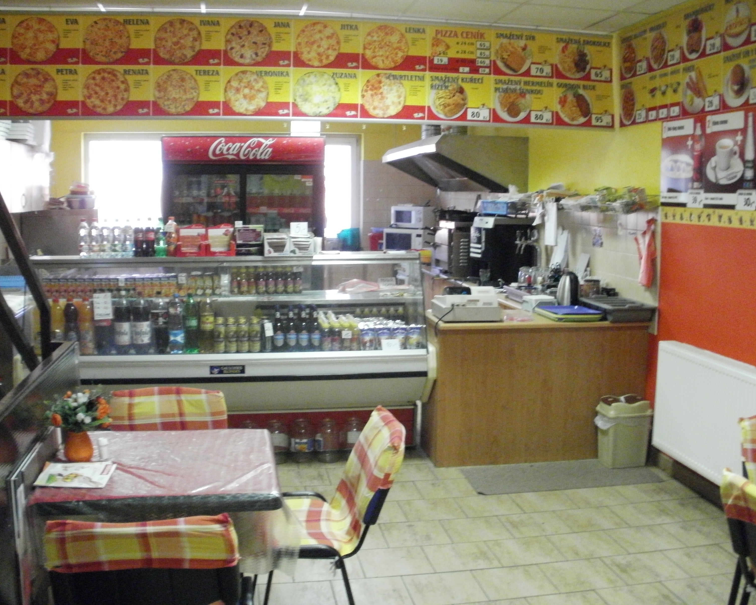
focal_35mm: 38
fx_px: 850
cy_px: 299
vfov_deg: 39.2
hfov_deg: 47.9
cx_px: 403
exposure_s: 1/15
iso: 500
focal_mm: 6.3
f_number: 3.5
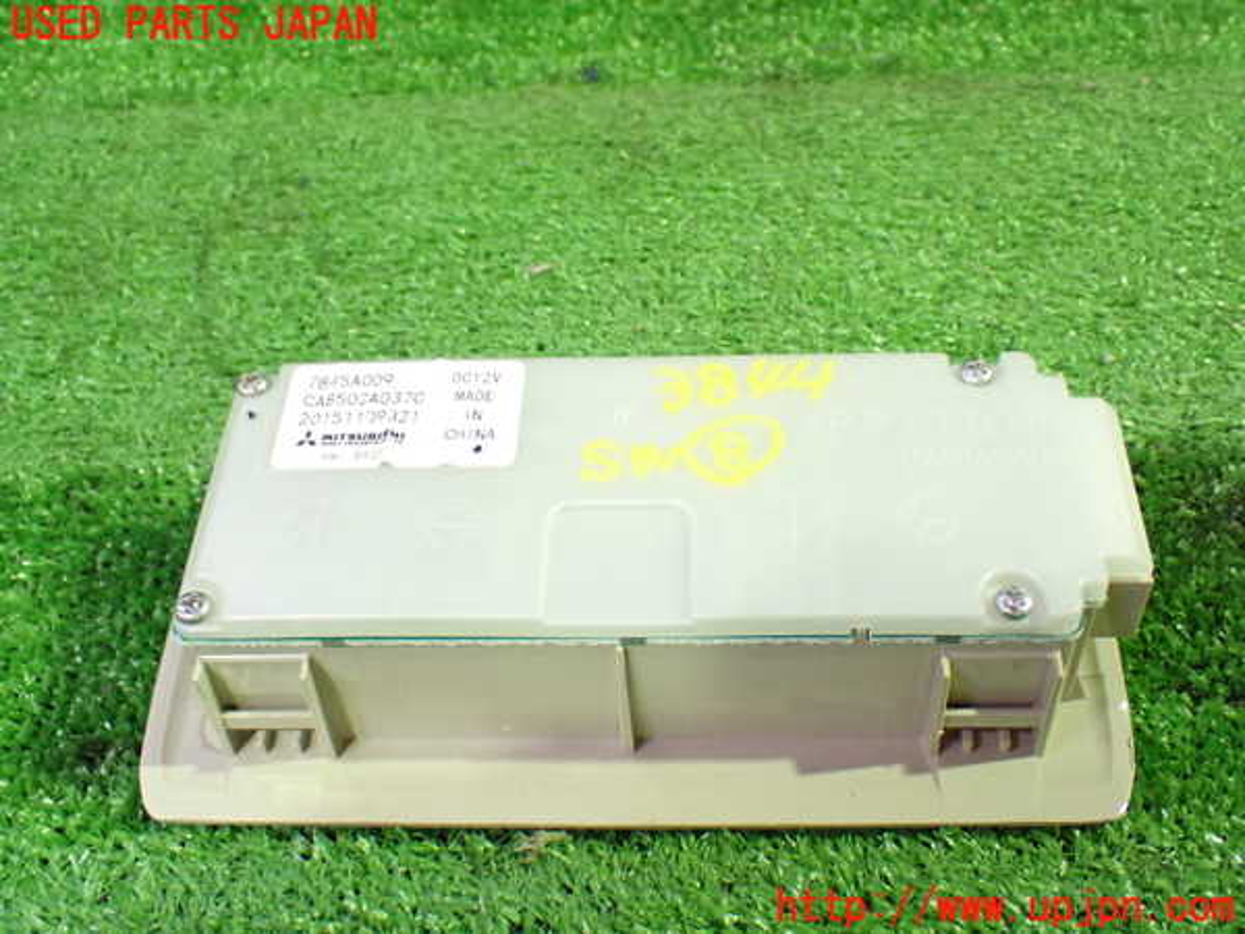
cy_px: 467
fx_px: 1475
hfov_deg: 45.8
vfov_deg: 35.1
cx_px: 622
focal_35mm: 41
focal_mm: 7.31
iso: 1000
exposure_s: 1/40
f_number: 2.8
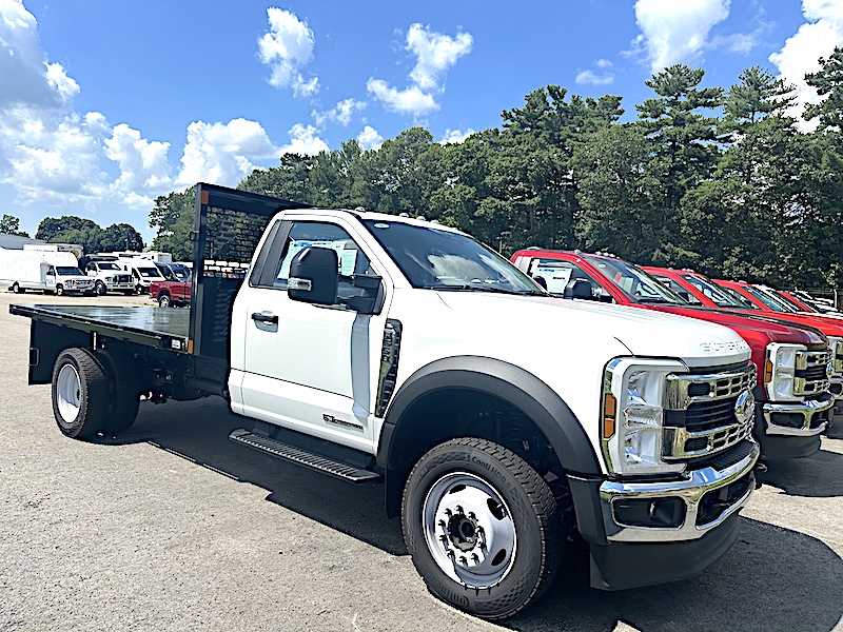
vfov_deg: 56.8
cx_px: 422
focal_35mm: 24
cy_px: 316
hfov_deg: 71.6
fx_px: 584
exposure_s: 1/6623
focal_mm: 6.86
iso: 80
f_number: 1.78
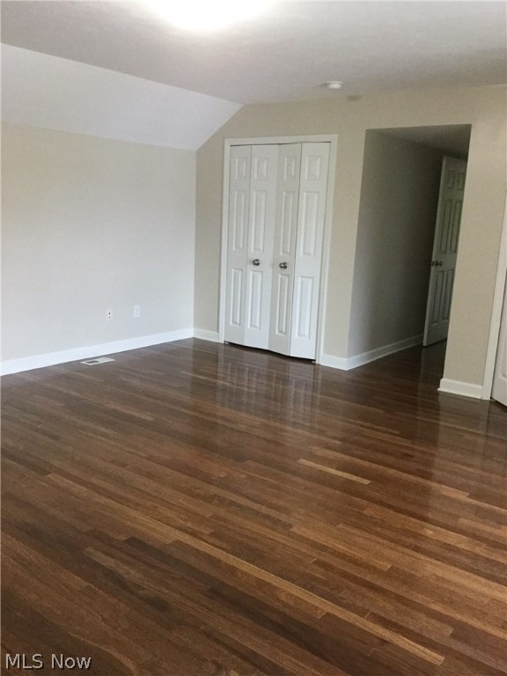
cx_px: 254
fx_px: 605
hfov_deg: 45.4
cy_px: 338
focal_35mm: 31
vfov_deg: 58.4
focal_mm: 3.3
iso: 200
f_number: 2.4
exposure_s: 1/30
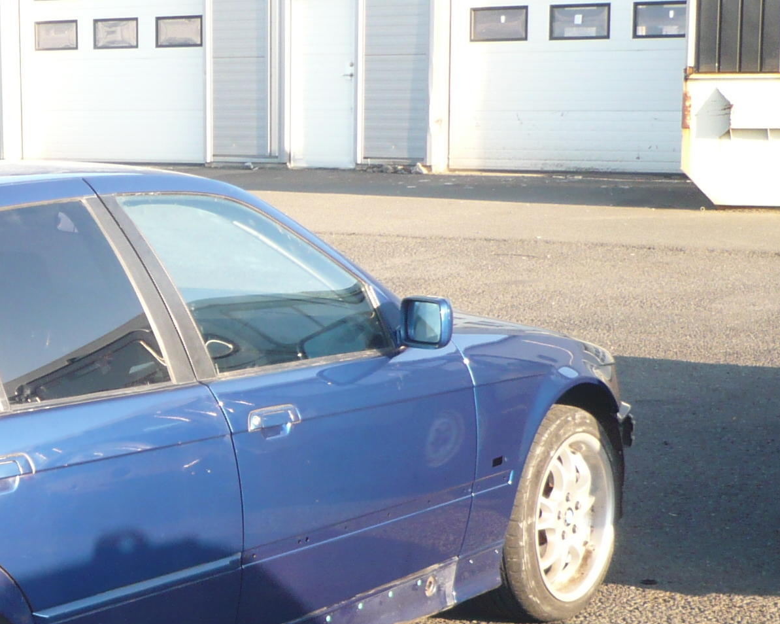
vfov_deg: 17.3
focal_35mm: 88
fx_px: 2031
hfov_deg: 20.9
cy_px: 523
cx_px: -32
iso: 100
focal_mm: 5.8
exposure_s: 1/160
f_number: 2.8
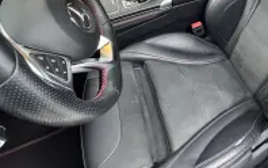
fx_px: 197
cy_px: 4
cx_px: 229
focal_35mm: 27
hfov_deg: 60.5
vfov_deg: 40.9
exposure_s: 1/51
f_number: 2.2
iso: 1250
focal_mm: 2.22
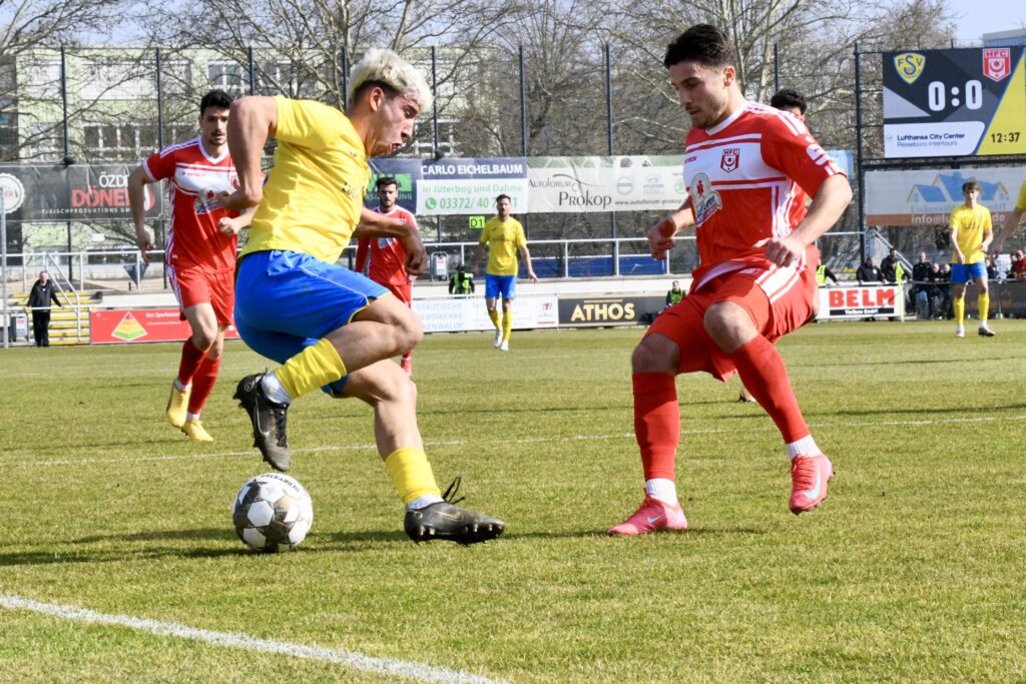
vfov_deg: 11.4
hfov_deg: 17.1
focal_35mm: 120
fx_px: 3420
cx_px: 513
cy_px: 342
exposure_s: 1/1600
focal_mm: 120
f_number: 20
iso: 8000
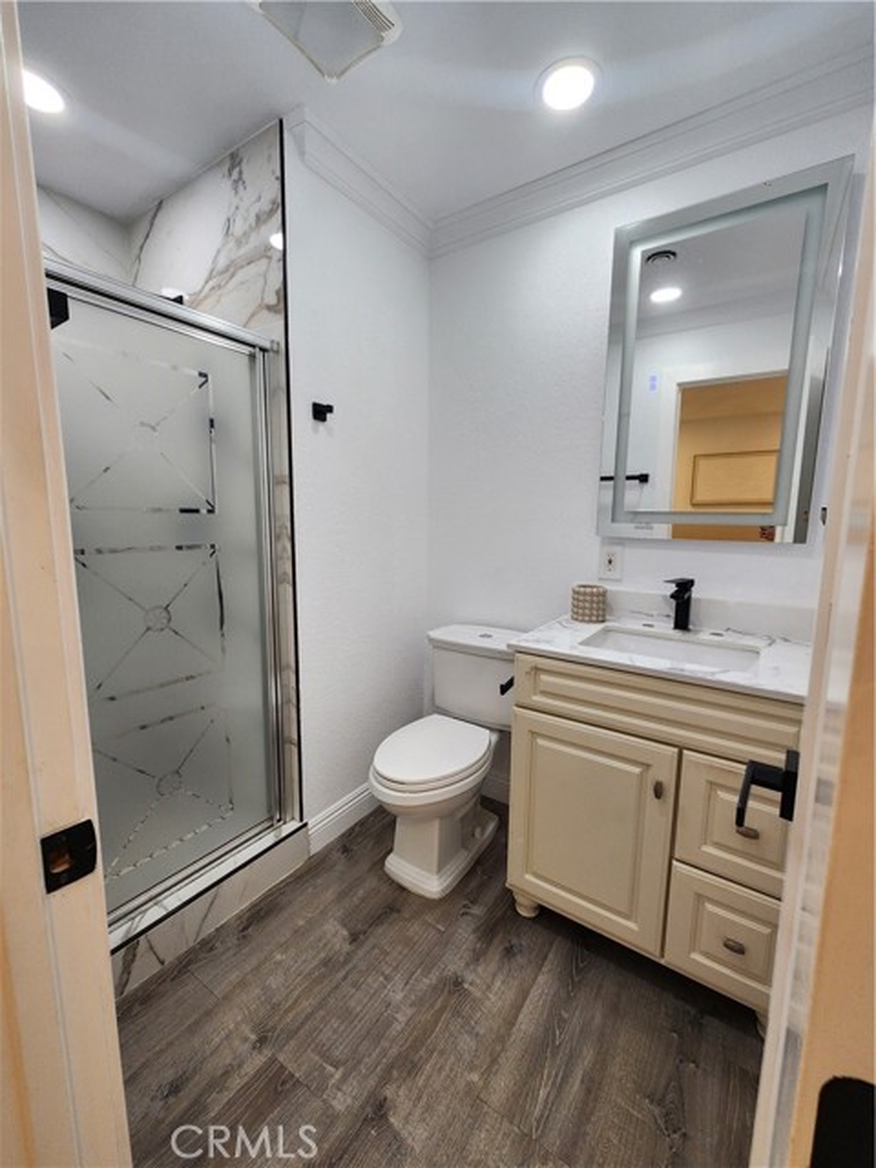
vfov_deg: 106.2
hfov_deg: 89.9
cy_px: 584
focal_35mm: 13
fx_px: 439
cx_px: 438
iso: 100
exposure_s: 1/60
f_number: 2.2
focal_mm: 2.2
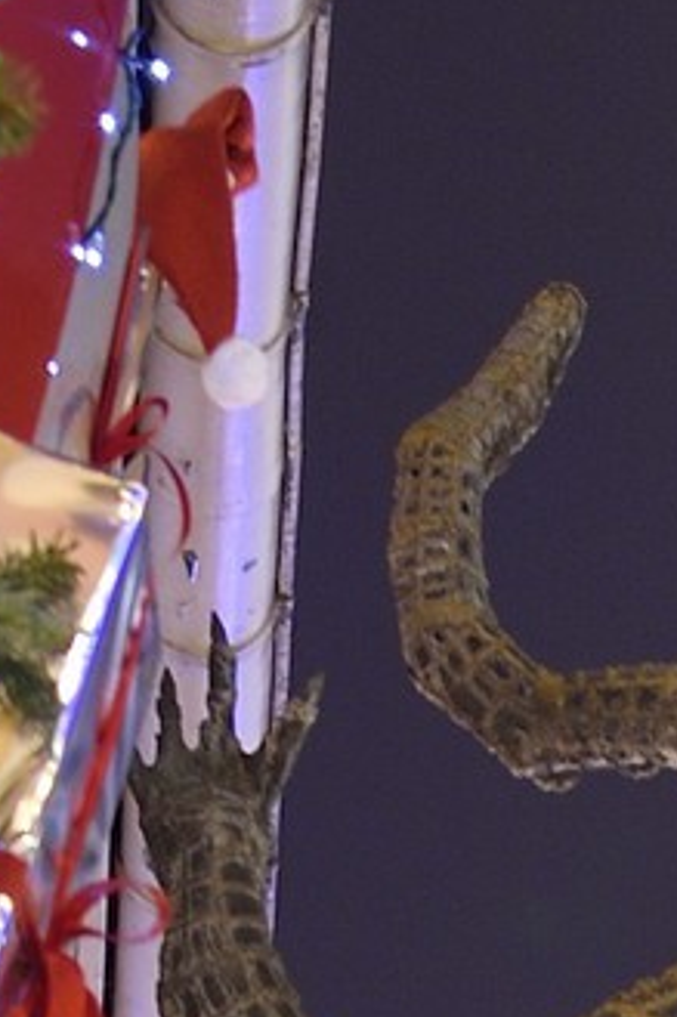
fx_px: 9487
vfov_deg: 5.6
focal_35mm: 336
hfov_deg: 4.0
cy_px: 3430
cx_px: 1536
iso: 400
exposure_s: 1/2.5
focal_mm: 46
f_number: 8
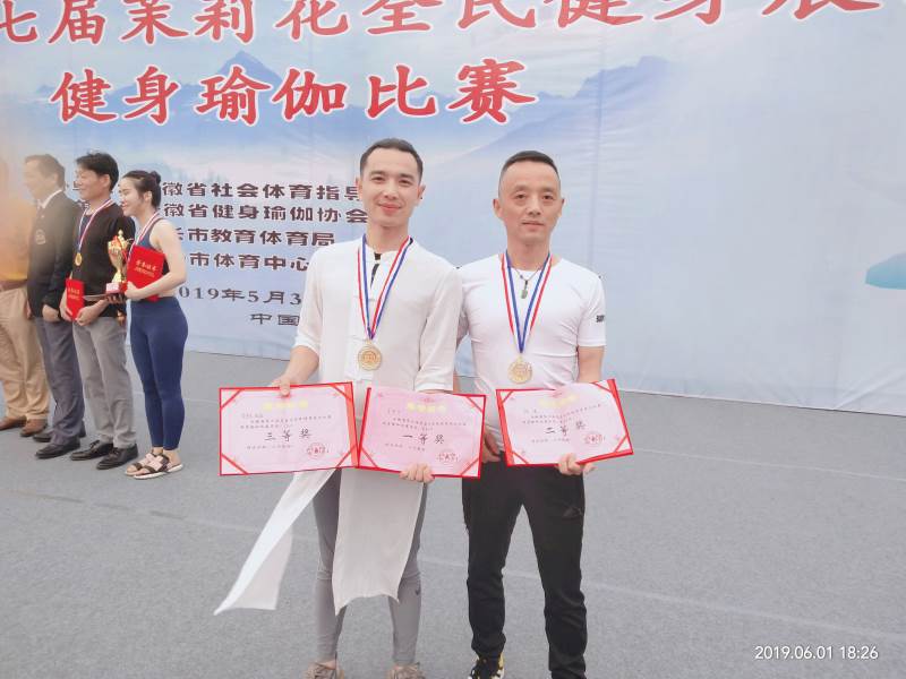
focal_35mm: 30
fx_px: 785
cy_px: 340
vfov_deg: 46.8
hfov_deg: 60.0
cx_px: 453
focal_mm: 3.95
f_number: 1.8
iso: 51
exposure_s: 1/109
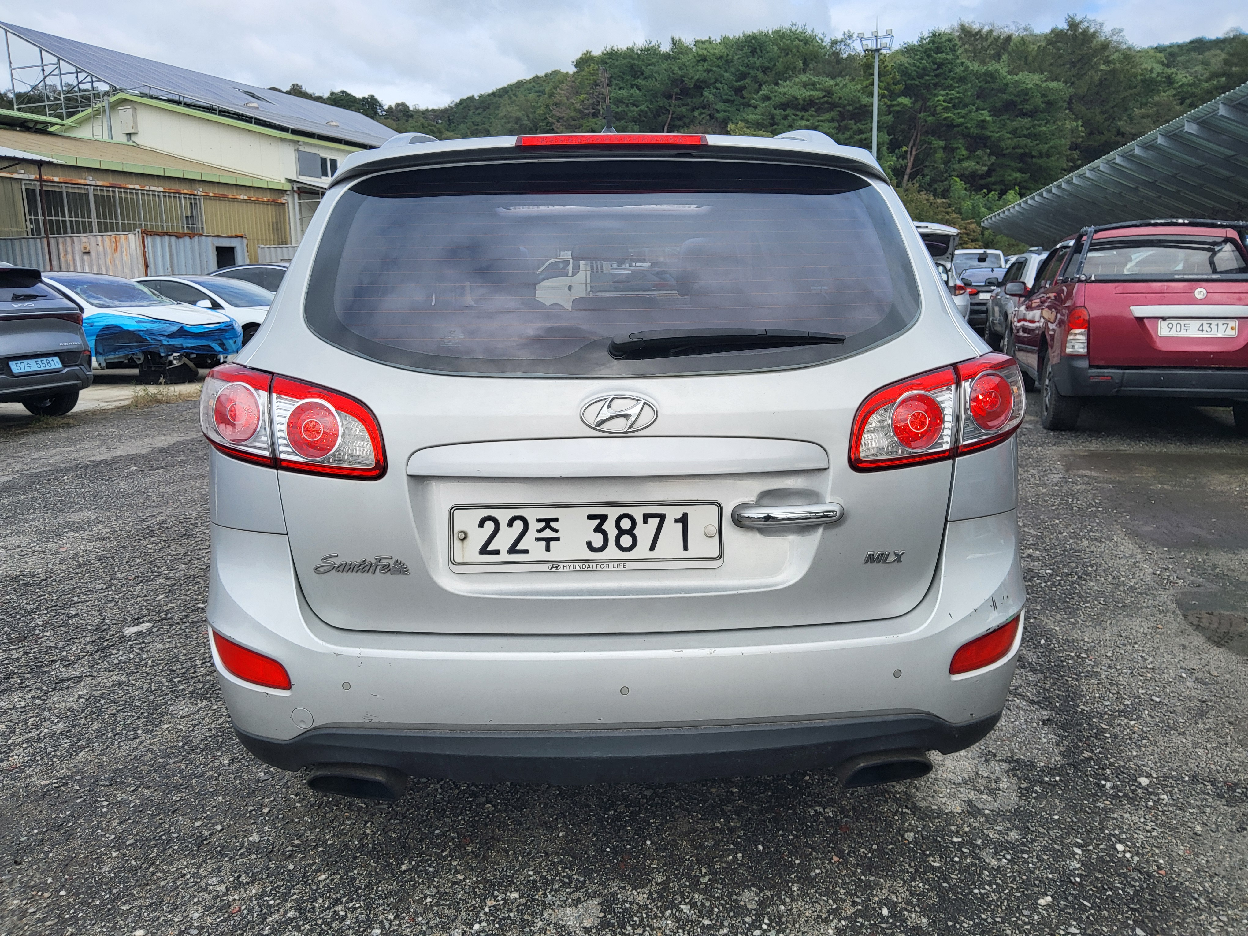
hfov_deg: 67.3
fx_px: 937
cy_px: 468
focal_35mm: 26
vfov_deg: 53.1
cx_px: 624
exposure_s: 1/463
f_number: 1.8
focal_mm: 3.98
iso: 12
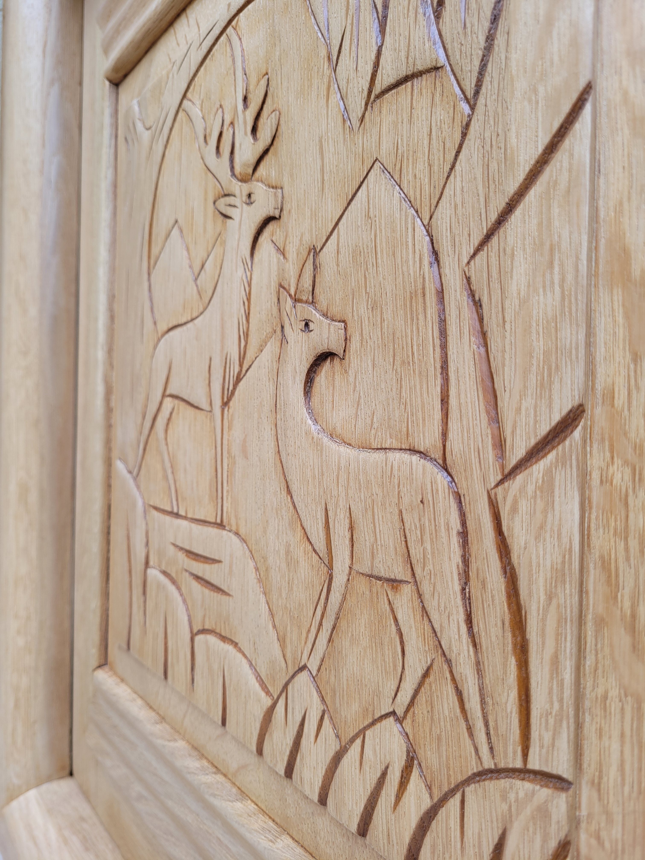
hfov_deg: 53.1
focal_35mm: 26
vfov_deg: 67.3
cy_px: 430
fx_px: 646
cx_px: 322
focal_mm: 5.4
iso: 40
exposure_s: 1/116
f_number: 1.8
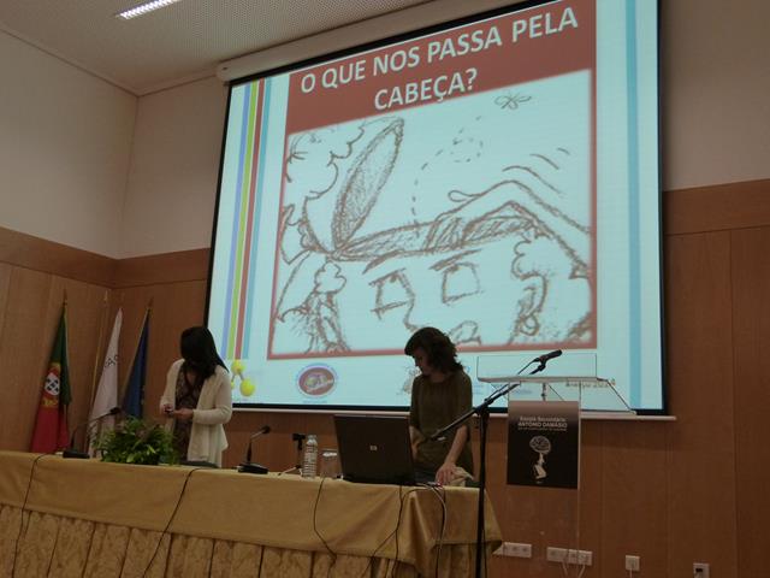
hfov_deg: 50.1
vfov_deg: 38.7
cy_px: 289
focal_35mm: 37
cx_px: 385
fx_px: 823
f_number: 3.1
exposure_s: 1/40
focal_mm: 6.5
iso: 400
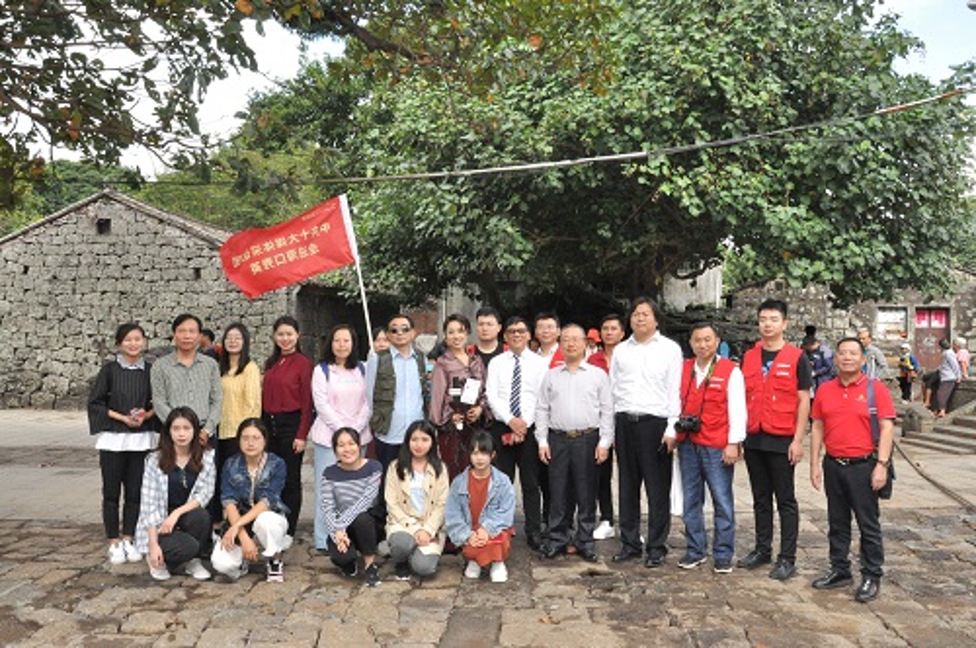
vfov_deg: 41.6
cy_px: 324
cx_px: 488
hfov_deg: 59.6
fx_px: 853
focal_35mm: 32
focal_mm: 21
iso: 2000
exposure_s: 1/200
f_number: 25
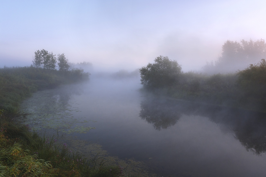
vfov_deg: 47.9
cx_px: 133
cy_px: 88
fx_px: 199
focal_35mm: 27
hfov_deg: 67.4
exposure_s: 1/80
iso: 250
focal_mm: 18
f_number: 4
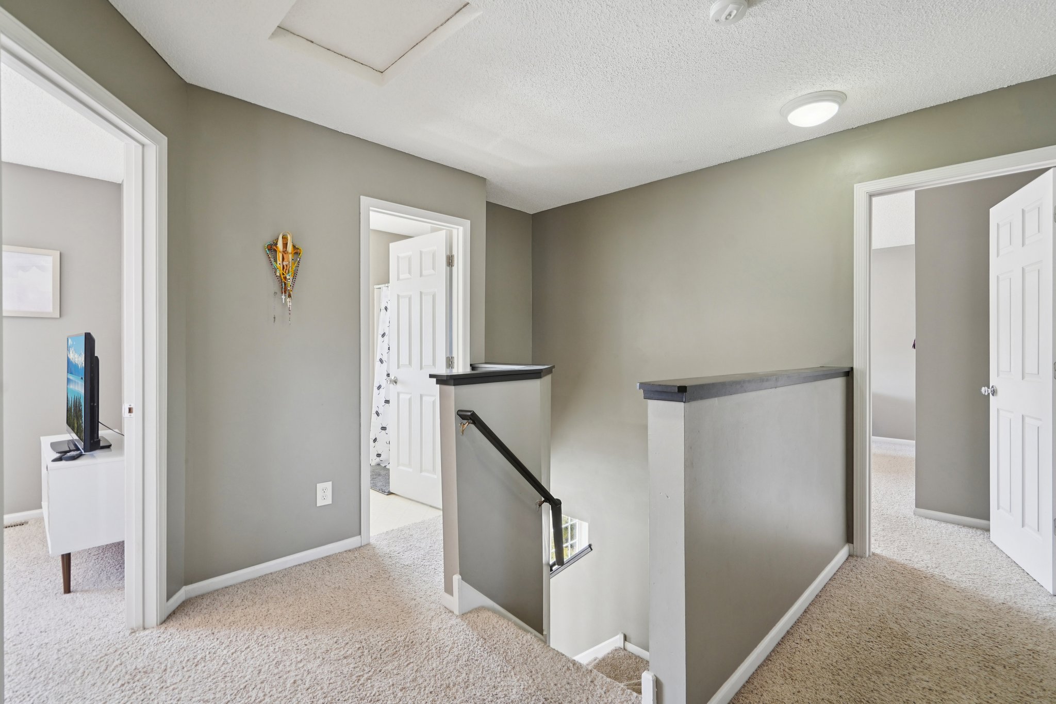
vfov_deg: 73.7
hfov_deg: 96.7
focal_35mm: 16
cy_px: 352
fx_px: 469
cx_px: 528
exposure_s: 1/25
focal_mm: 16
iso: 400
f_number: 6.3
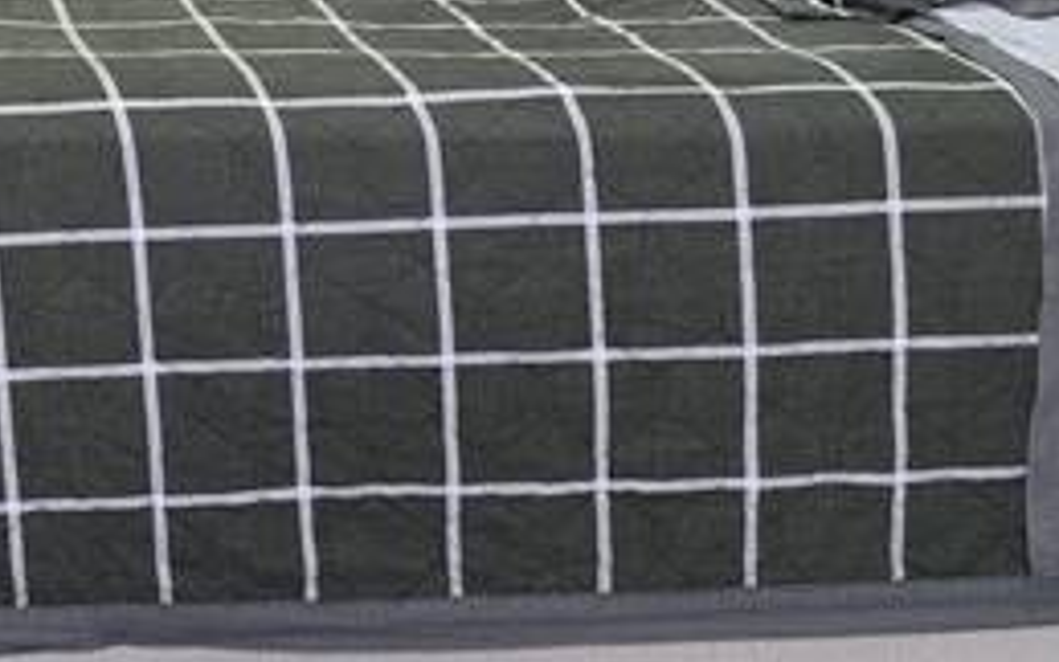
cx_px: -446
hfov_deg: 19.7
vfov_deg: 12.9
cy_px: -441
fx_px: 2714
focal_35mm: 94
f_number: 1.7
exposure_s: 1/180
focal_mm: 6.3
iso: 200
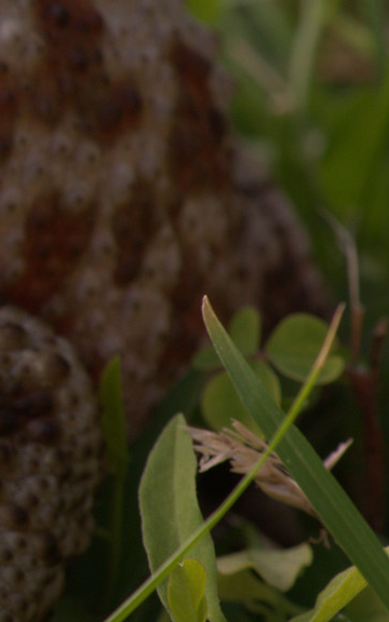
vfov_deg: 4.7
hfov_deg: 2.9
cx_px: -780
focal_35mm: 446
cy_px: 139
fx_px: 7565
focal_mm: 105
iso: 320
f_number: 13
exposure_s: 1/100
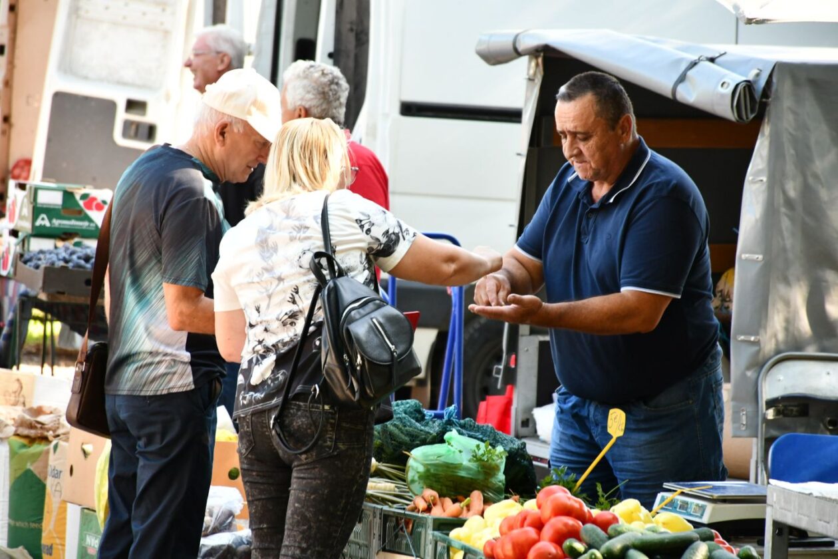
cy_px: 280
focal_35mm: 210
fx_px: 4888
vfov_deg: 6.5
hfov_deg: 9.8
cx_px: 419
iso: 1400
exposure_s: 1/250
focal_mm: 140
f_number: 5.6
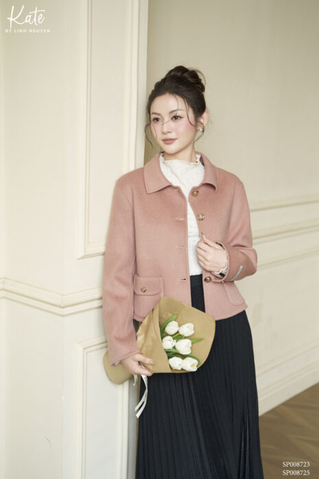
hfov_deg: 27.0
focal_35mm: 50
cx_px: 160
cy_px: 240
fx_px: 665
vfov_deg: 39.6
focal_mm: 50
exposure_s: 1/250
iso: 400
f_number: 2.5
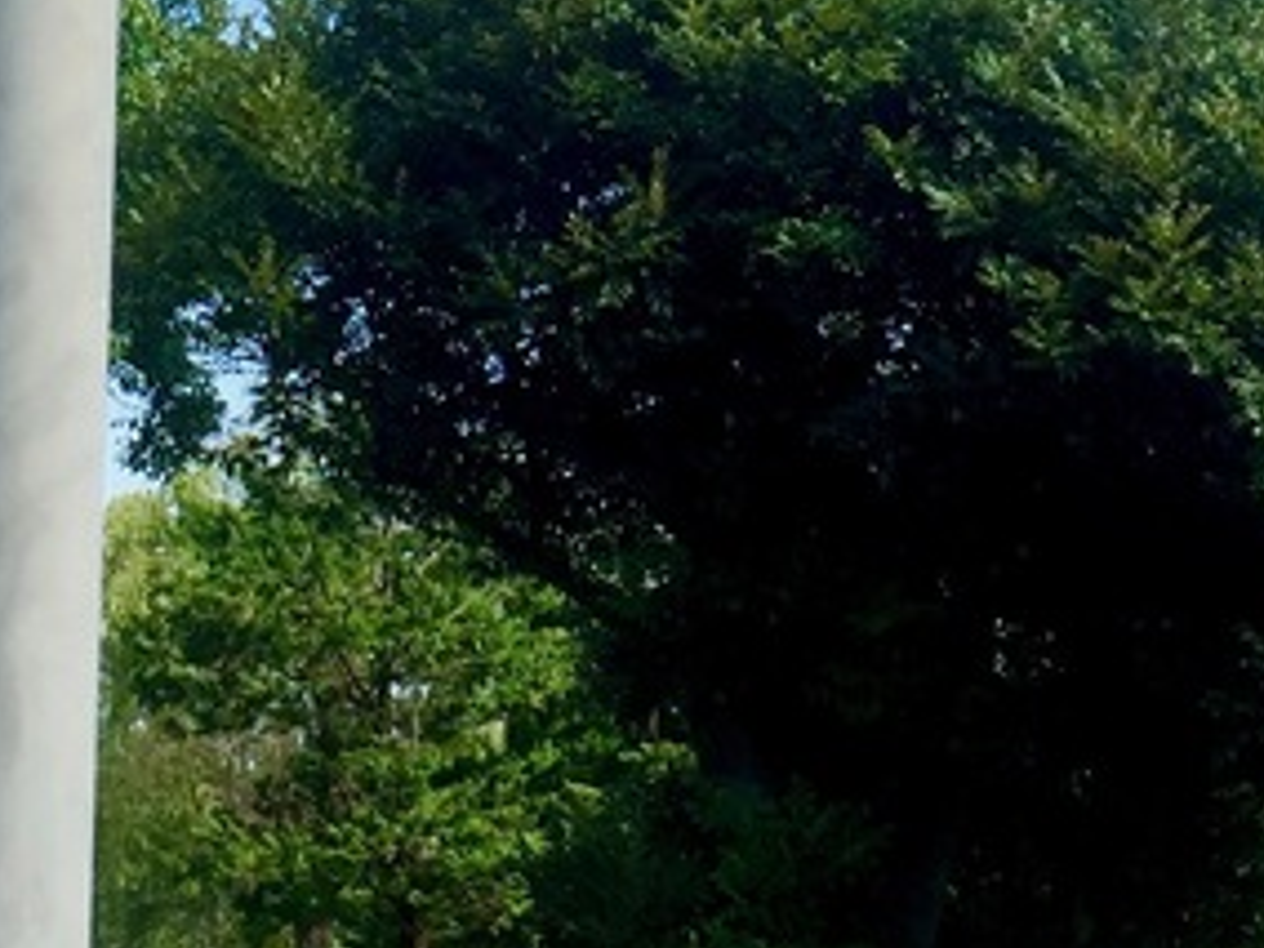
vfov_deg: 13.9
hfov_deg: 19.2
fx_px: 3725
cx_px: 347
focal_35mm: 102
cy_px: -285
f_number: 2.2
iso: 32
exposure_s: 1/942
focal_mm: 4.15
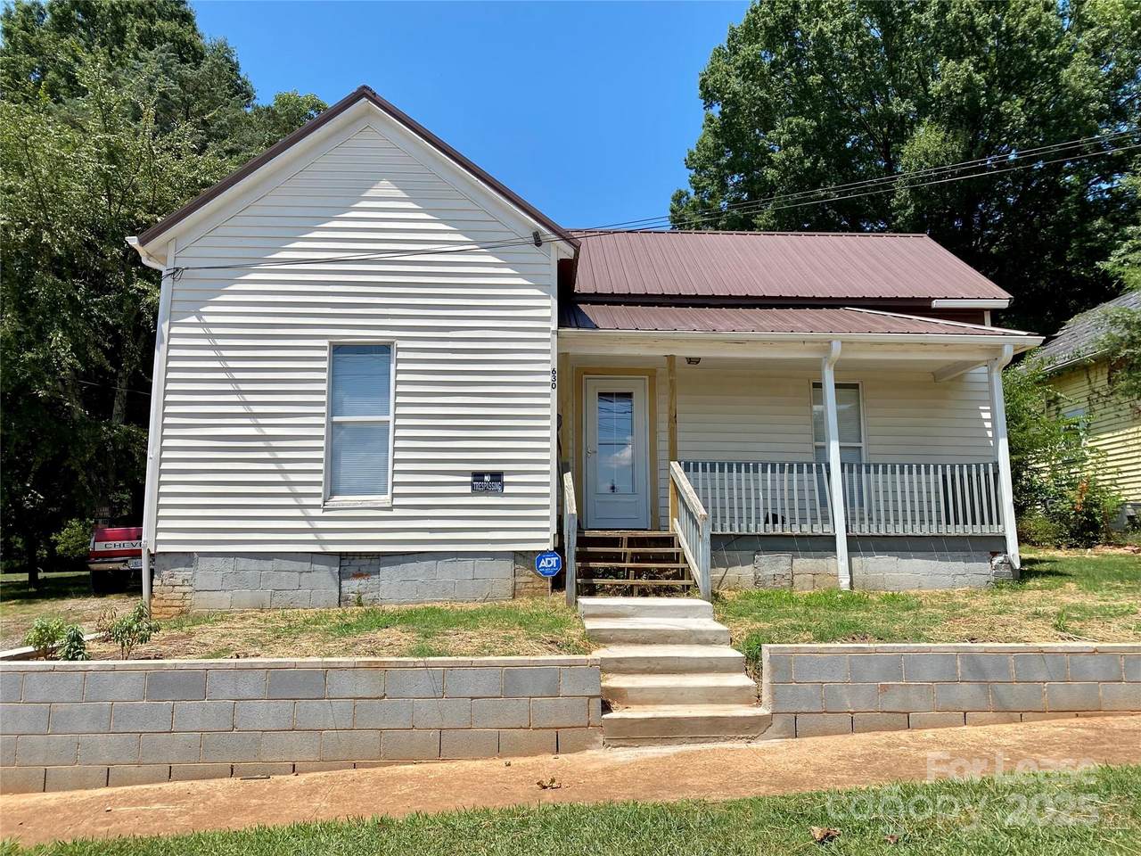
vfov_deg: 53.1
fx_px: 857
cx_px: 570
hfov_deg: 67.3
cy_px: 428
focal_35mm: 26
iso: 32
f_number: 1.8
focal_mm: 4.25
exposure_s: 1/3610
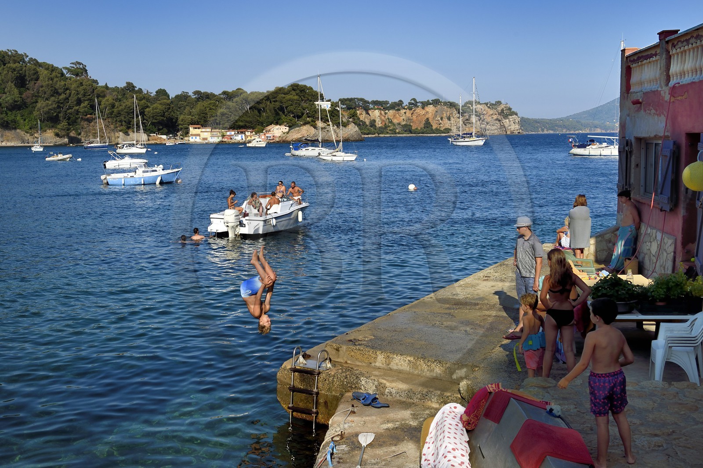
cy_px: 234
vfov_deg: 36.9
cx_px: 352
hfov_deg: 53.1
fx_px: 703
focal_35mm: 36
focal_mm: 36
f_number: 10
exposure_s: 1/500
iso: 200
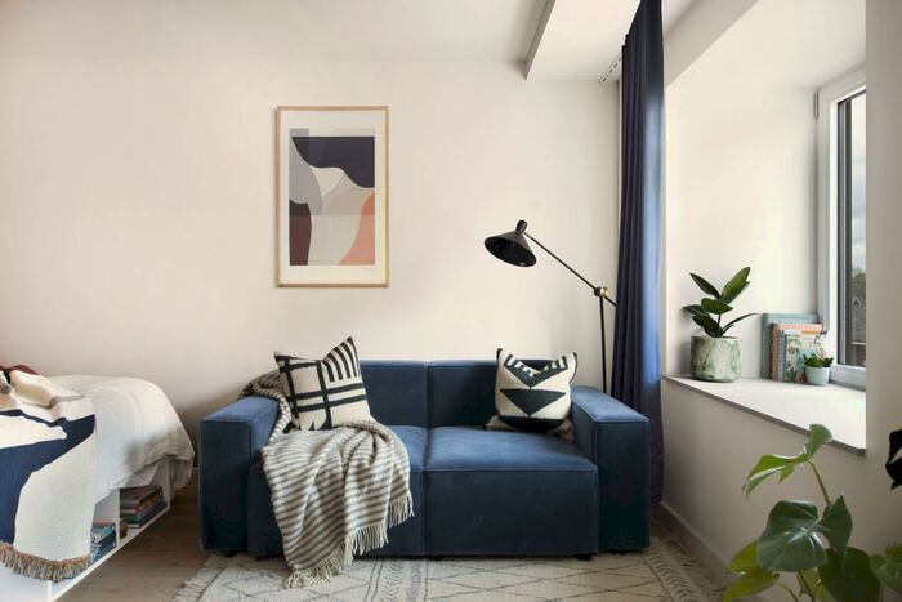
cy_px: 301
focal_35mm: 24
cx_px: 451
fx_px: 601
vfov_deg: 53.2
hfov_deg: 73.7
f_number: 5.6
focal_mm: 24
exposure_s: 1/60
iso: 400
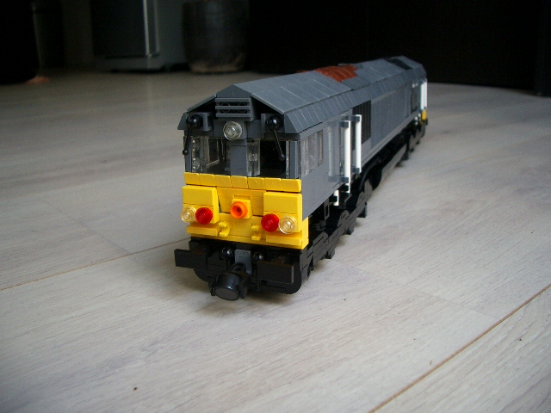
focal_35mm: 35
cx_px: 276
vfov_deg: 40.7
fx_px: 557
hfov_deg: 52.6
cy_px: 206
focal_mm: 5.8
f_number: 2.6
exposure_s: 1/60
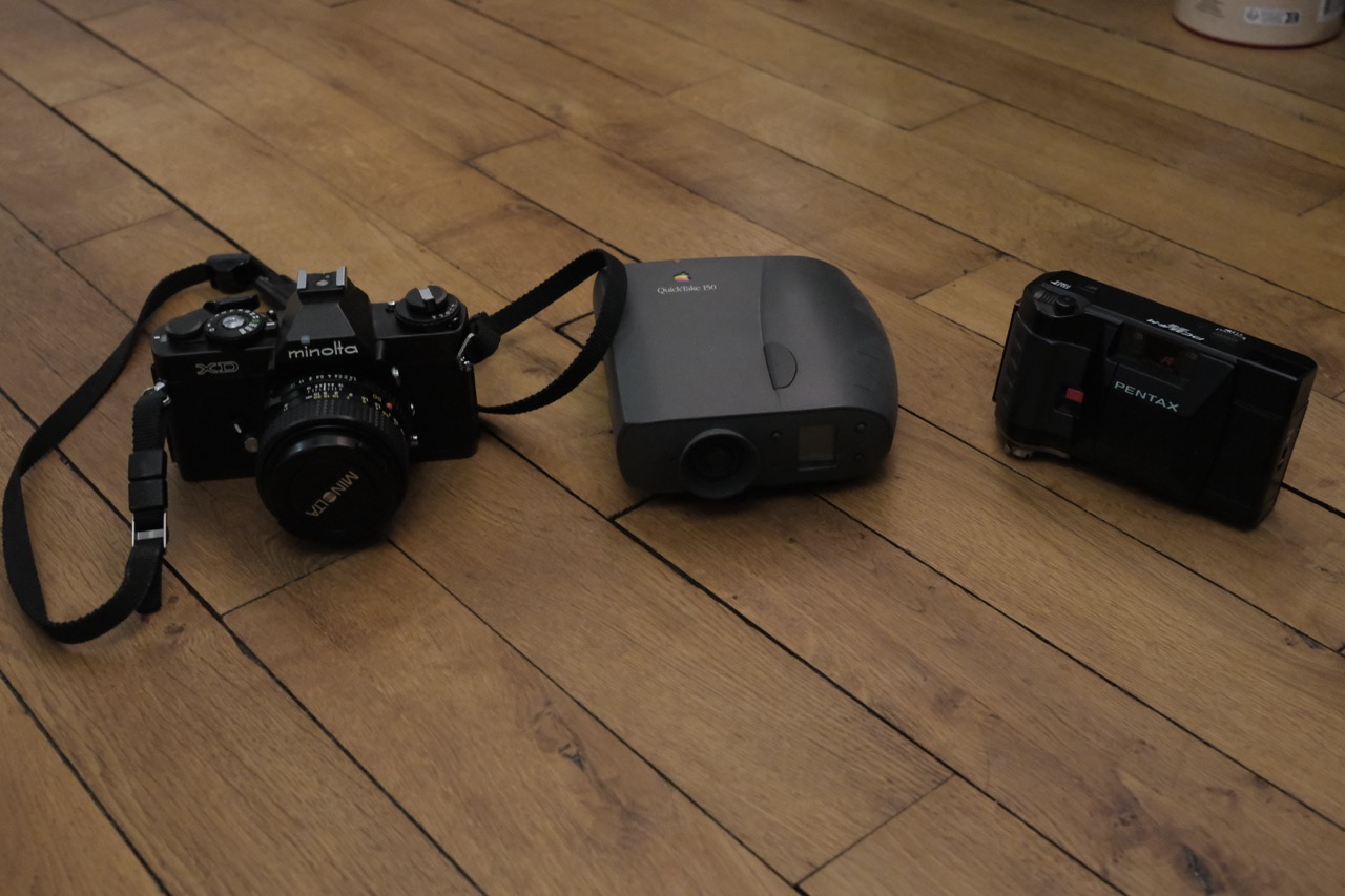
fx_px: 1532
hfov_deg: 47.4
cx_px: 672
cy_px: 448
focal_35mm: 41
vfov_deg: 32.6
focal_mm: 27
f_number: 5
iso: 8000
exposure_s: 1/34
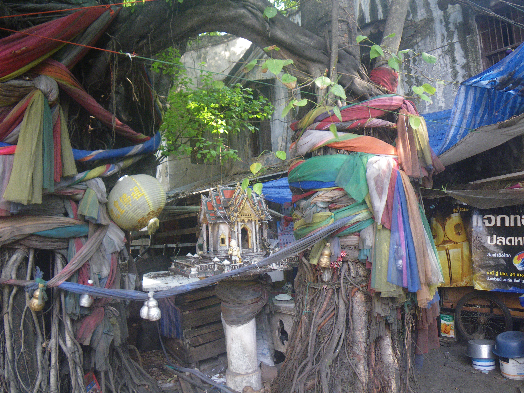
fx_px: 424
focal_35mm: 28
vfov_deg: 49.7
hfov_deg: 63.4
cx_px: 262
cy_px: 196
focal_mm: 5
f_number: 3.5
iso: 200
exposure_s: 1/50
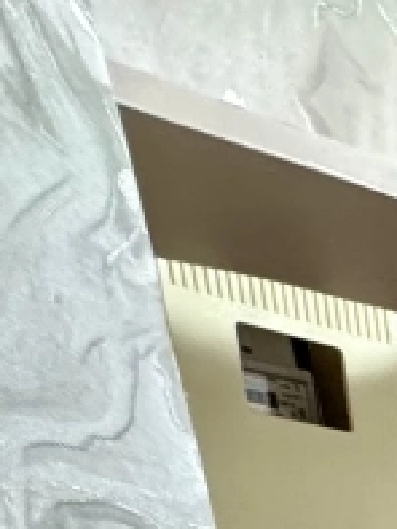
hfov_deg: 10.7
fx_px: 1359
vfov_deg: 14.8
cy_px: 1234
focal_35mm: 89
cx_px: 1229
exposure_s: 1/50
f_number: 2.2
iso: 250
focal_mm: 2.22
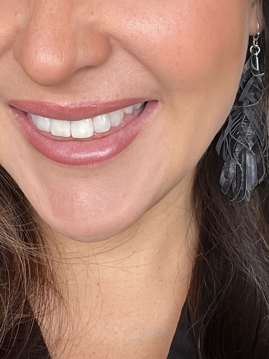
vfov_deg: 28.0
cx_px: 92
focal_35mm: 69
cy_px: 131
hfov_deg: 21.2
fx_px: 715
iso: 80
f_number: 2.2
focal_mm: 2.71
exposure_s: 1/121
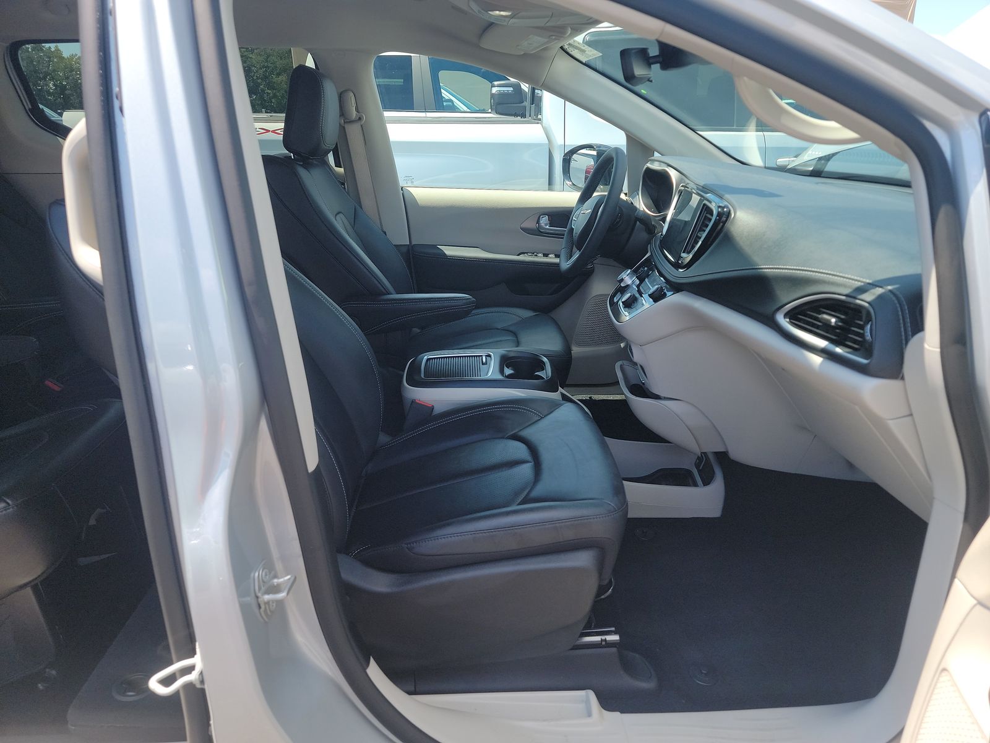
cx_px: 495
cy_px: 372
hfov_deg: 71.6
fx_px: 686
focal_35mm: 24
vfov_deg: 56.8
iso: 50
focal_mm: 6.7
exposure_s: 1/236
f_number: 1.8
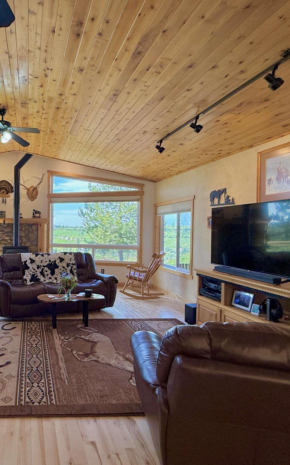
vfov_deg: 85.1
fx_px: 253
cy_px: 234
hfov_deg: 52.0
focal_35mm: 20
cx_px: 25
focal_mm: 2.22
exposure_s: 1/120
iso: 80
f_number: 2.2
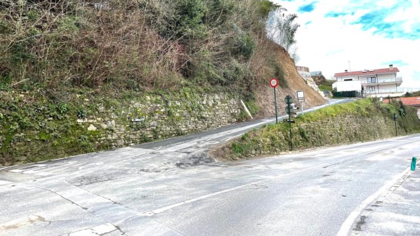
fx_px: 323
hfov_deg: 66.1
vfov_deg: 39.8
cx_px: 208
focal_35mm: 29
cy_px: 84
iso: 32
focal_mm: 4.2
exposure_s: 1/220
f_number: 1.6
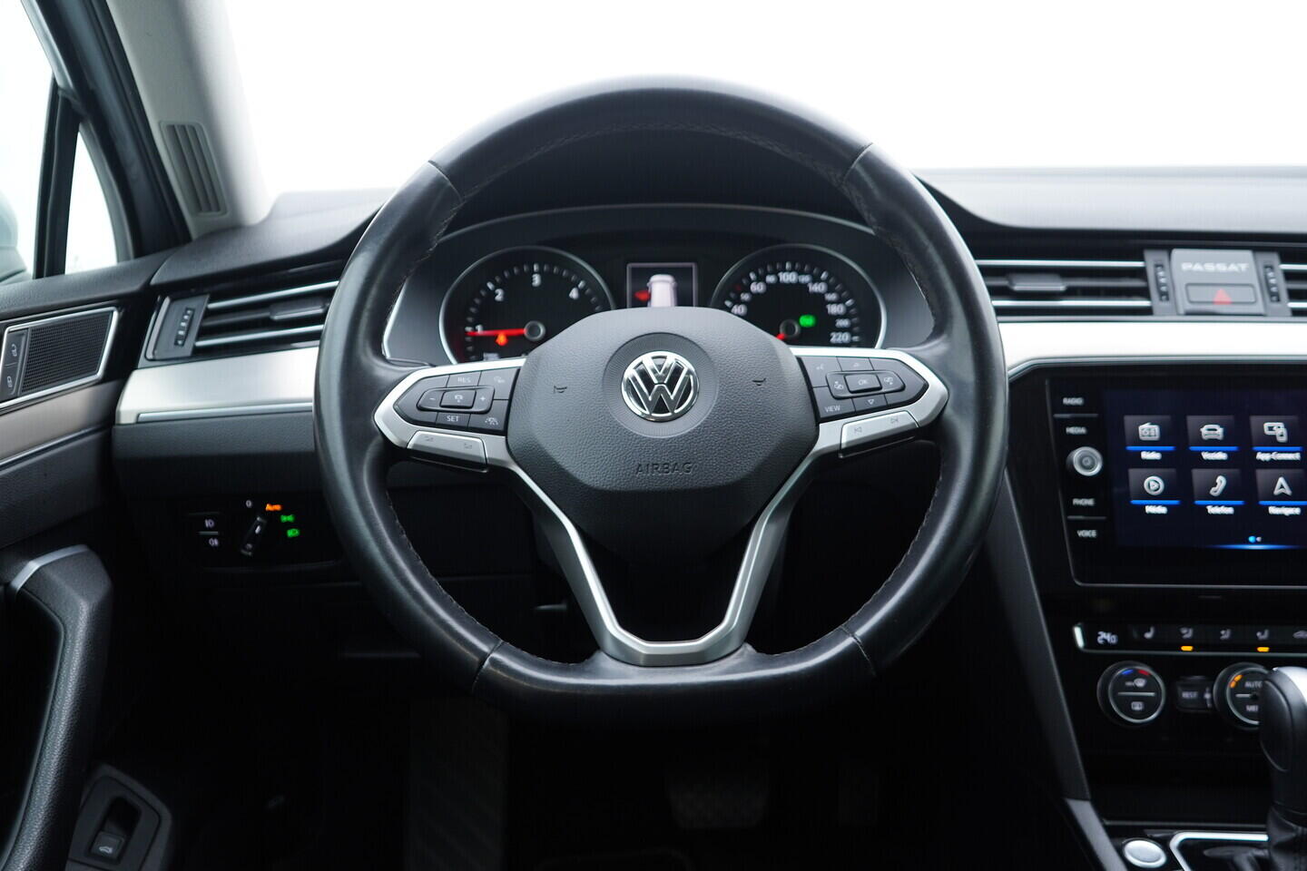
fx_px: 1307
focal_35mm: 36
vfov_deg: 36.9
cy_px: 436
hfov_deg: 53.1
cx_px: 654
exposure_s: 1/40
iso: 200
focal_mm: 24
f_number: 2.8
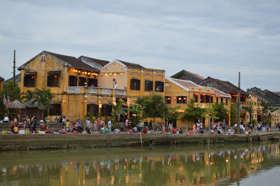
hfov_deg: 31.9
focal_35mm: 63
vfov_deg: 21.5
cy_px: 93
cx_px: 140
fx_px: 490
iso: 100
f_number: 5.3
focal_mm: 42
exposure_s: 1/6
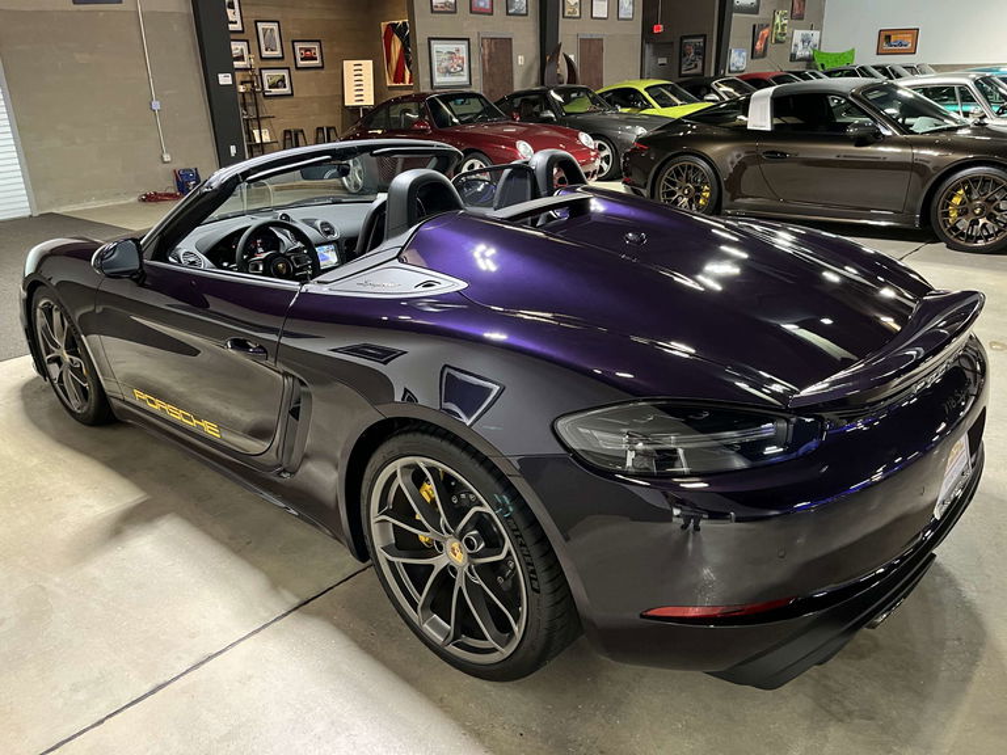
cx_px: 504
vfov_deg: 53.1
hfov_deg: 67.3
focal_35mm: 26
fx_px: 756
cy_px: 378
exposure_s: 1/30
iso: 500
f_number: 1.6
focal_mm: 5.1
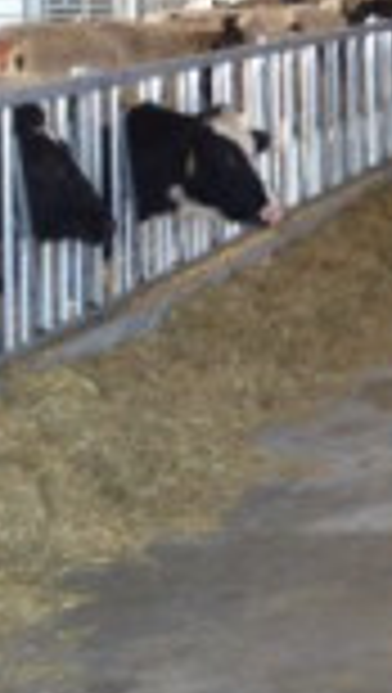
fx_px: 2579
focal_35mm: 140
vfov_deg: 15.1
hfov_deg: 8.3
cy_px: 58
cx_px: 752
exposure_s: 1/20
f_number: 2.4
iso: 80
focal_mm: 4.12
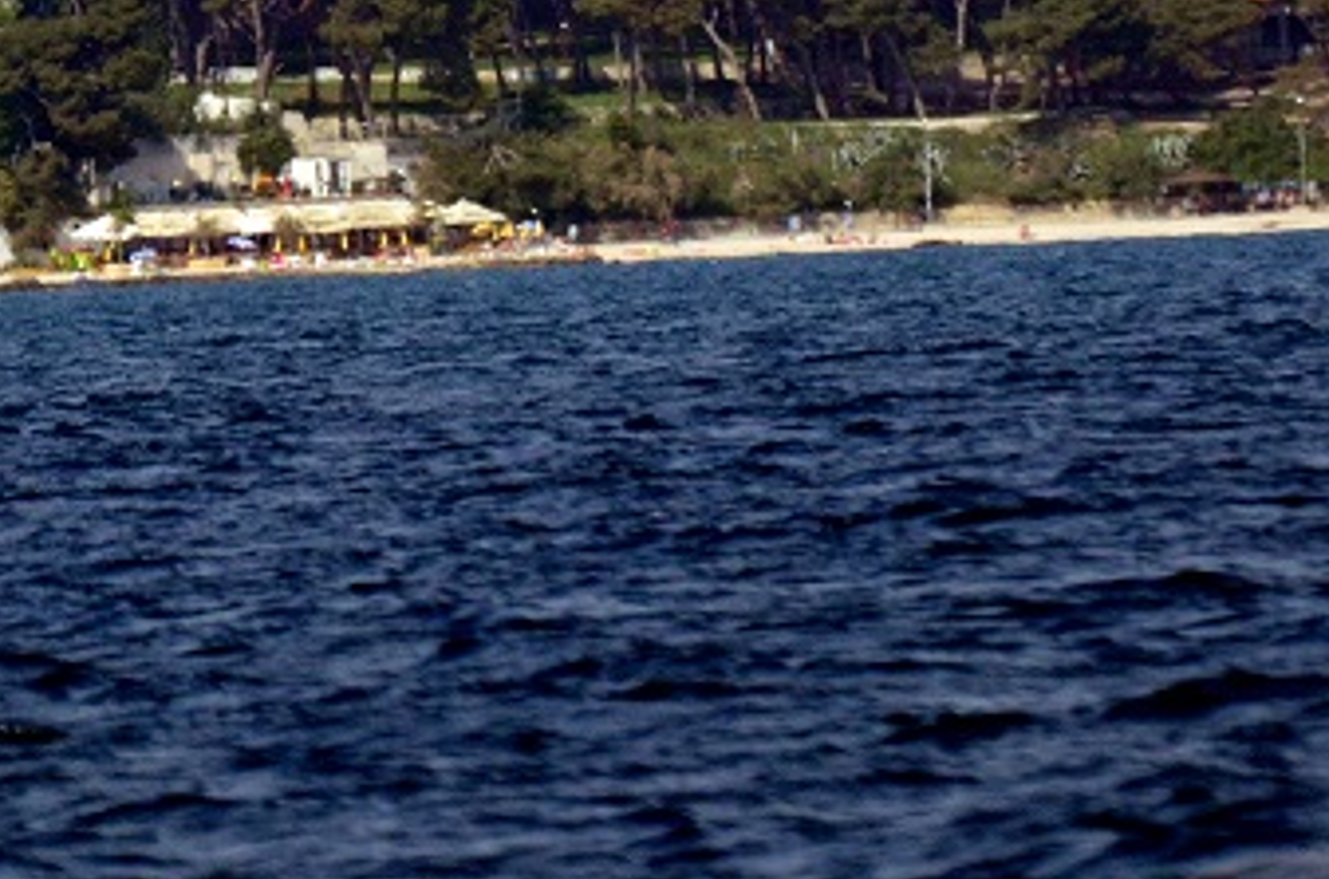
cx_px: 495
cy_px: -369
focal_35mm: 1202
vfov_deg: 1.1
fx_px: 44269
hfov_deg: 1.7
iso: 1000
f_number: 5.6
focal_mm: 270
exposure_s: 1/8000
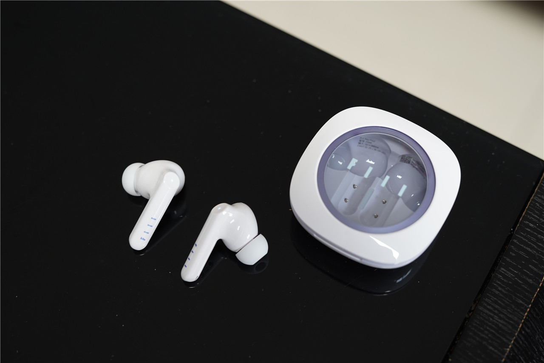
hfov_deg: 39.6
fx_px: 755
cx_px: 272
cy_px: 182
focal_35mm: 50
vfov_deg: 27.0
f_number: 3.5
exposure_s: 1/40
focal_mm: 50
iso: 800
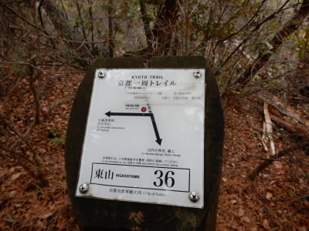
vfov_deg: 56.8
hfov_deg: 71.6
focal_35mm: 24
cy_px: 116
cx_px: 154
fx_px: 214
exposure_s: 1/100
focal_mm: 4.3
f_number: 3.4
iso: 80
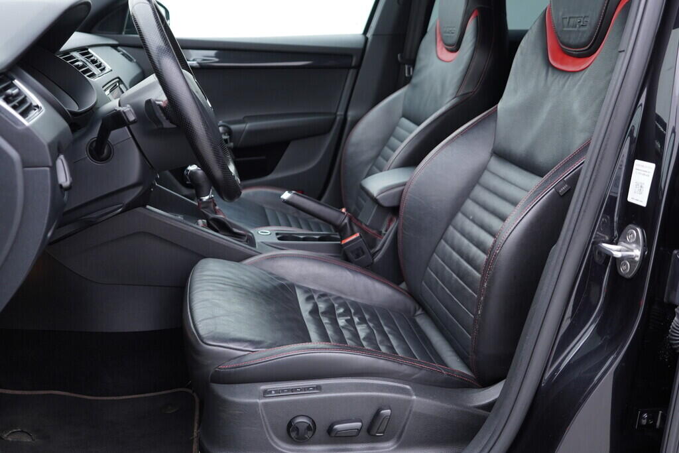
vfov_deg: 36.9
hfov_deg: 53.1
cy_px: 226
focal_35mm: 36
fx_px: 679
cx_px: 340
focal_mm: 24
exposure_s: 1/40
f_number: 2.8
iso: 200
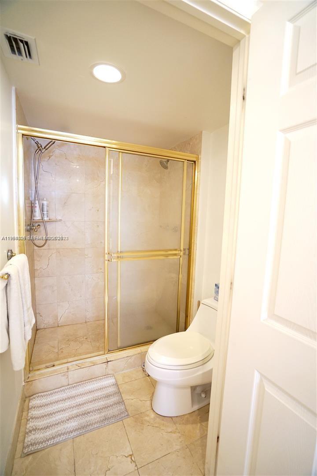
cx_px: 158
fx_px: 211
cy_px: 238
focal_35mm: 16
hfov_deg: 73.7
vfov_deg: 96.7
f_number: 4
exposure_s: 1/60
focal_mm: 16
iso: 1000
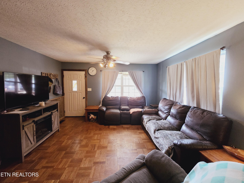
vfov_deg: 89.9
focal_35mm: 13
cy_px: 92
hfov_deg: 106.2
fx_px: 92
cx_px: 122
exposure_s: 1/60
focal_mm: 2.2
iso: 500
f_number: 2.2
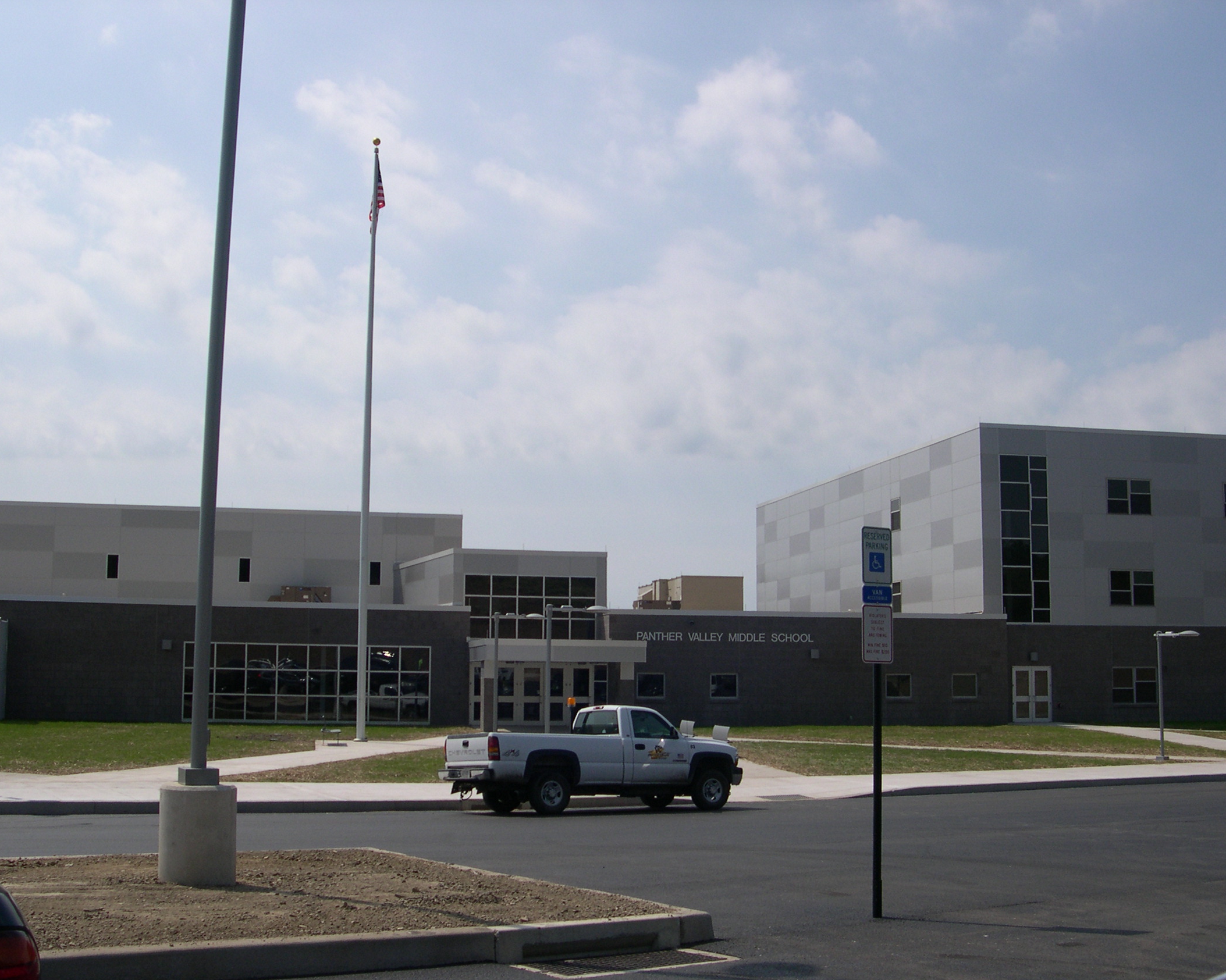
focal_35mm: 40
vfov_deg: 37.3
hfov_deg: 45.8
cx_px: 570
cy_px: 494
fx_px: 1451
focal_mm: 8
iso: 100
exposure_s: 1/408
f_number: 7.6
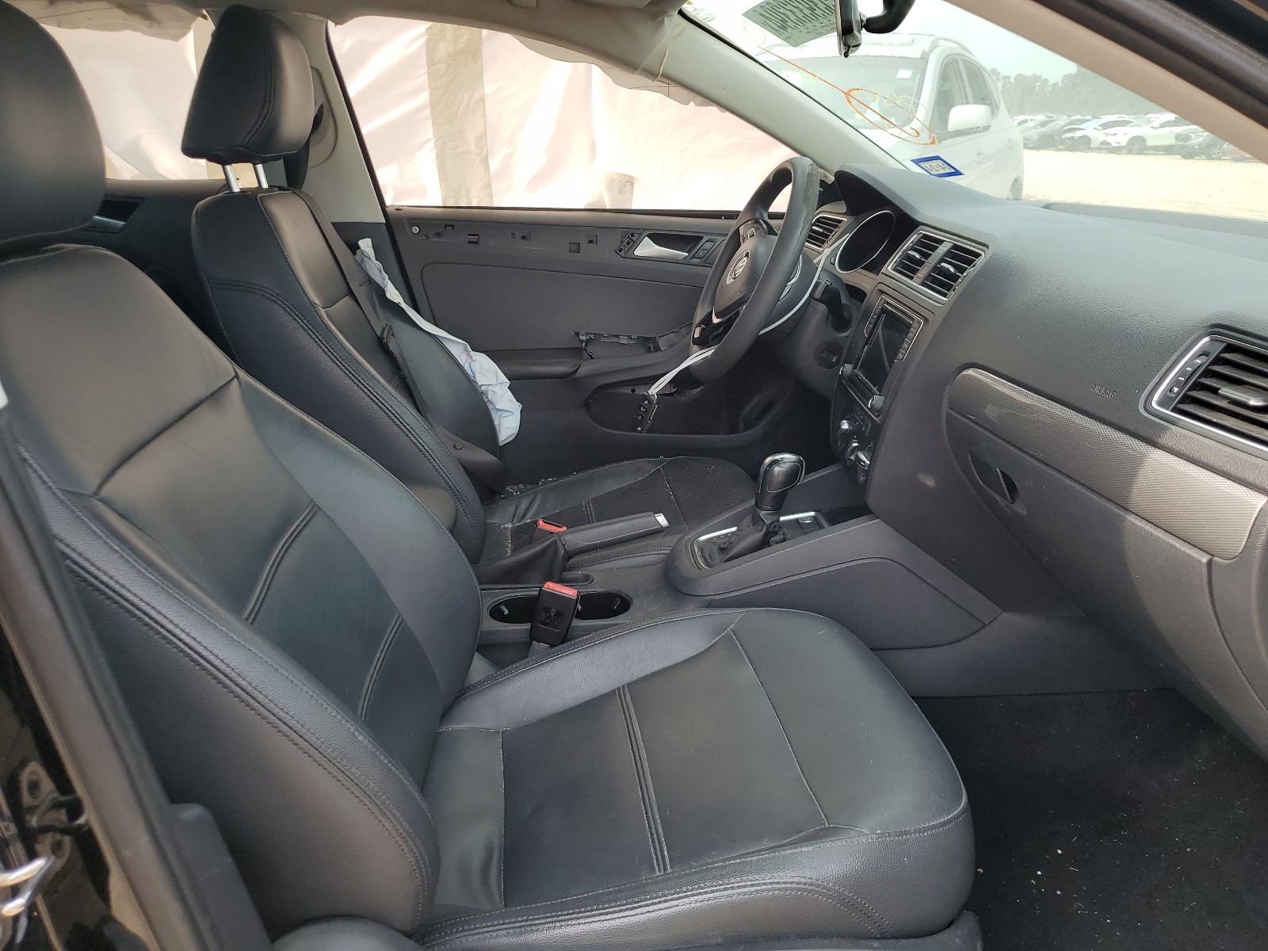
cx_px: 634
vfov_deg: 53.1
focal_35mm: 26
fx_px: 952
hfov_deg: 67.3
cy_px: 476
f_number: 1.5
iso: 50
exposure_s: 1/588
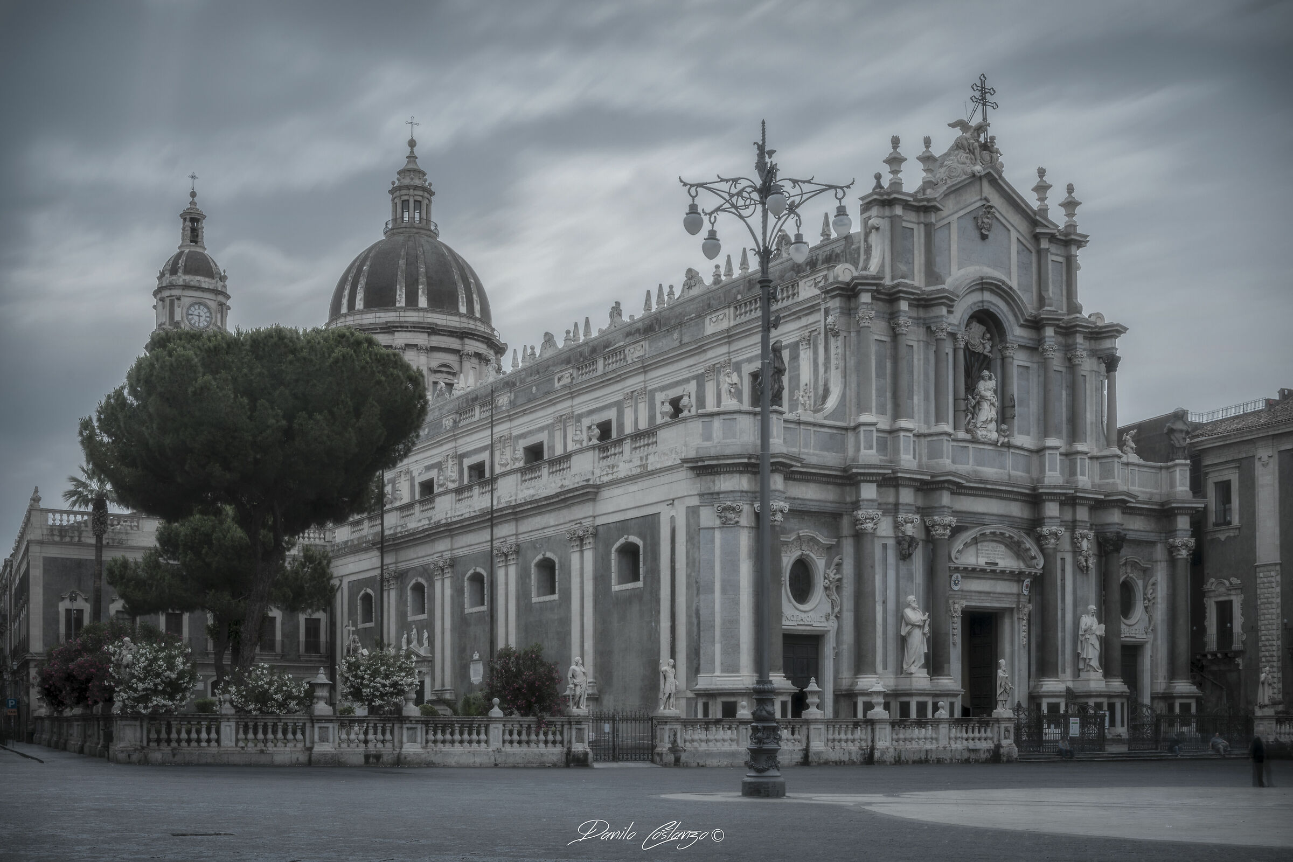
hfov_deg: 46.4
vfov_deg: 31.9
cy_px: 431
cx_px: 646
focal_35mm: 42
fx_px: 1508
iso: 100
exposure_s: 25
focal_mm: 28
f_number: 14
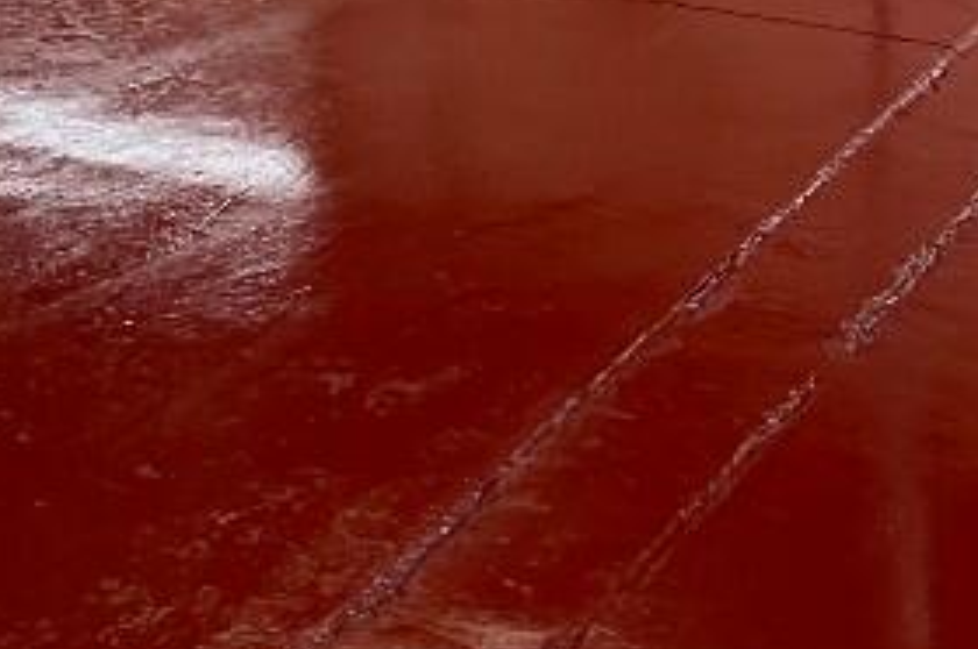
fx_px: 2686
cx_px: 761
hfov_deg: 20.4
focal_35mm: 99
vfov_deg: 12.2
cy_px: -639
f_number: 1.6
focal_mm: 4.2
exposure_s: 1/50
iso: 64
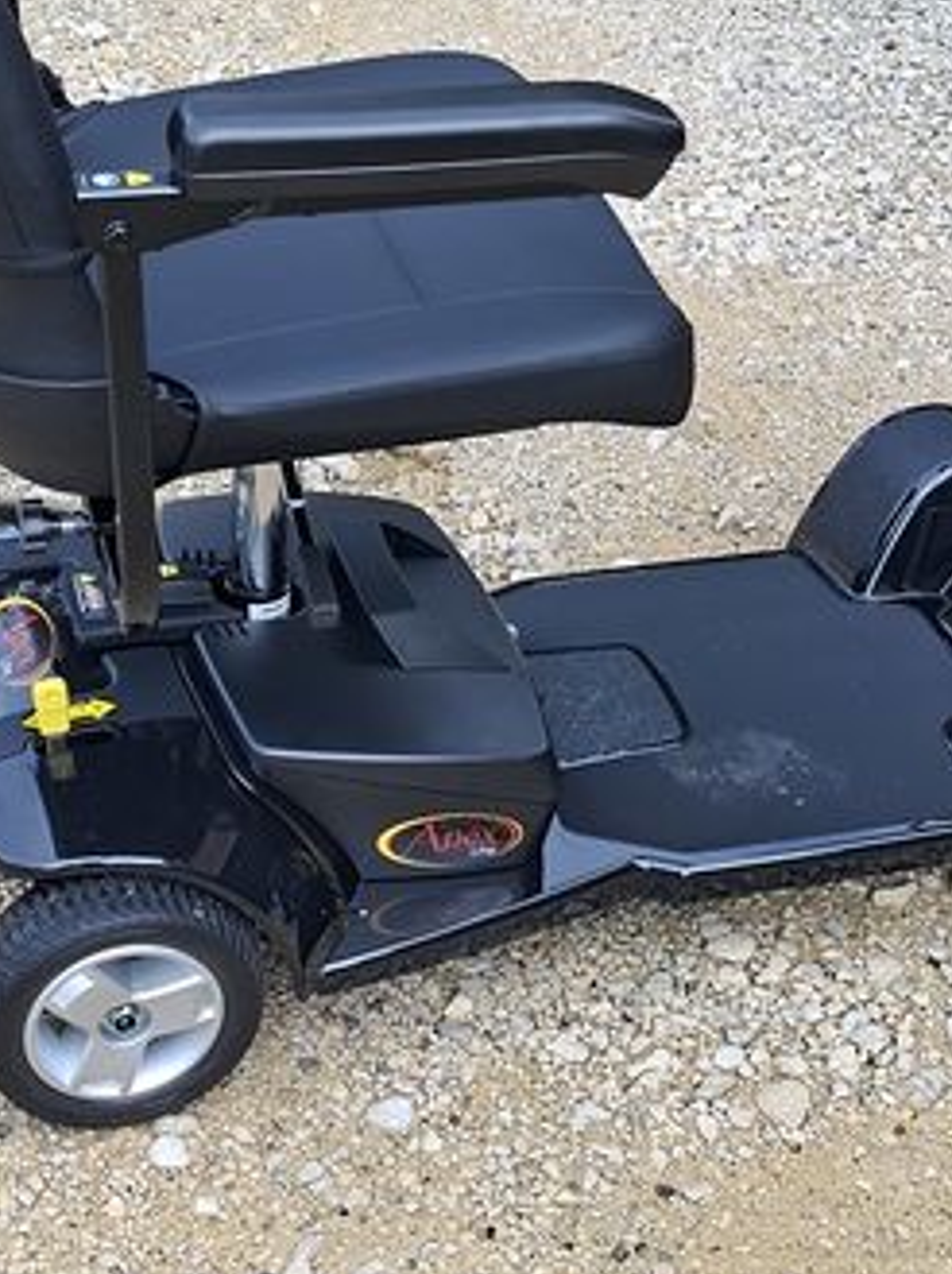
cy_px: 542
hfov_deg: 21.0
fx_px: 2572
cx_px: 499
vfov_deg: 27.8
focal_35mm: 70
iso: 50
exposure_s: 1/452
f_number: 1.8
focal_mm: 5.54
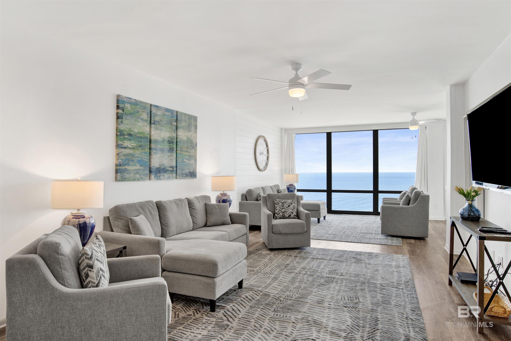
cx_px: 256
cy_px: 170
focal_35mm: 20
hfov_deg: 84.0
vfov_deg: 61.9
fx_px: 284
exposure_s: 1/20
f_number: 11
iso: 200
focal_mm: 20
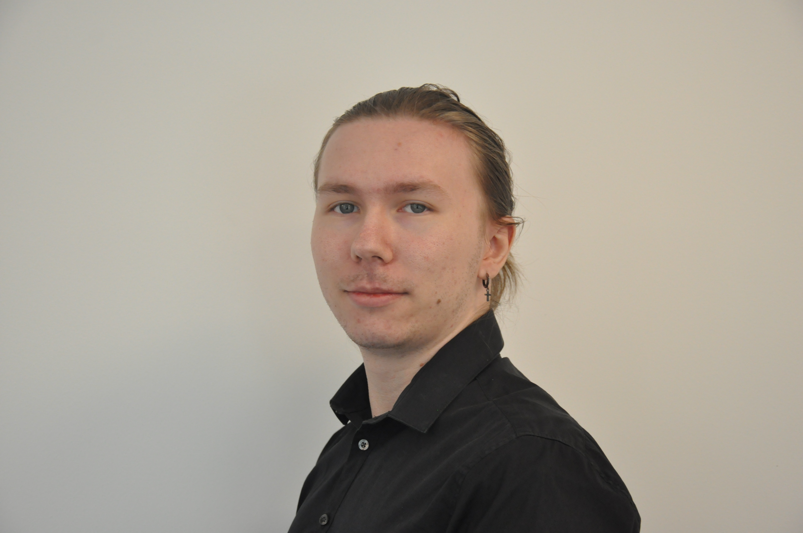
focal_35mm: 75
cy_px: 266
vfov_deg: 18.1
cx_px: 402
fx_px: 1671
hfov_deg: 27.0
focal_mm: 50
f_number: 6.3
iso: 1250
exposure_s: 1/160
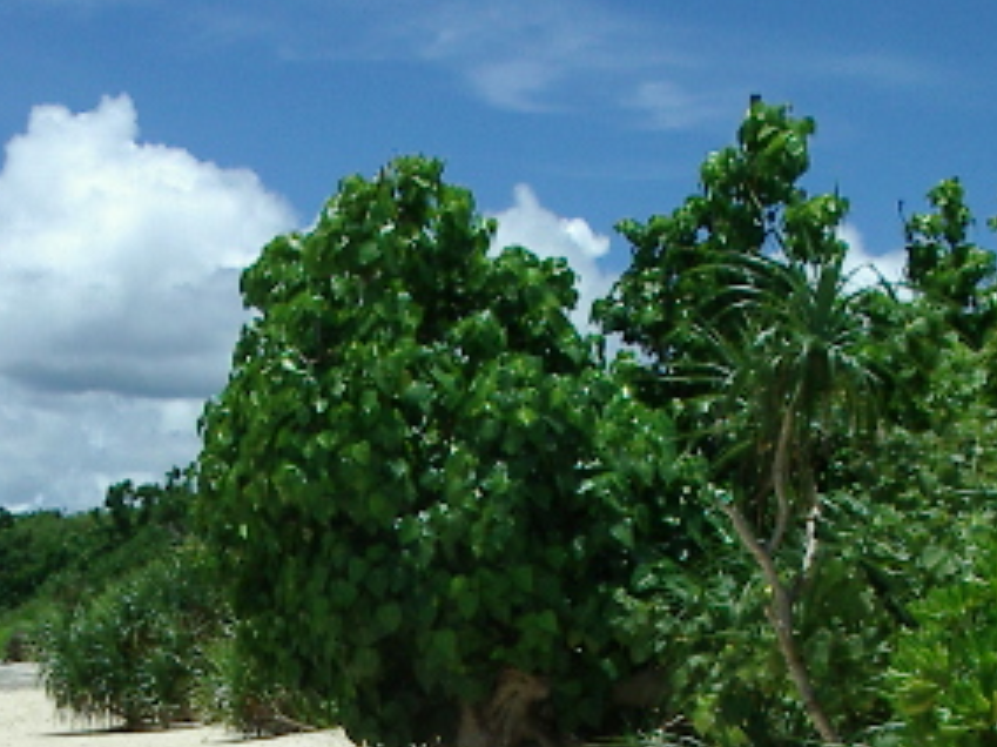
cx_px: 342
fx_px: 2476
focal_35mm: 86
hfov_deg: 22.7
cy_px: 789
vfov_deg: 16.7
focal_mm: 5.8
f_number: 4.8
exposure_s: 1/1000
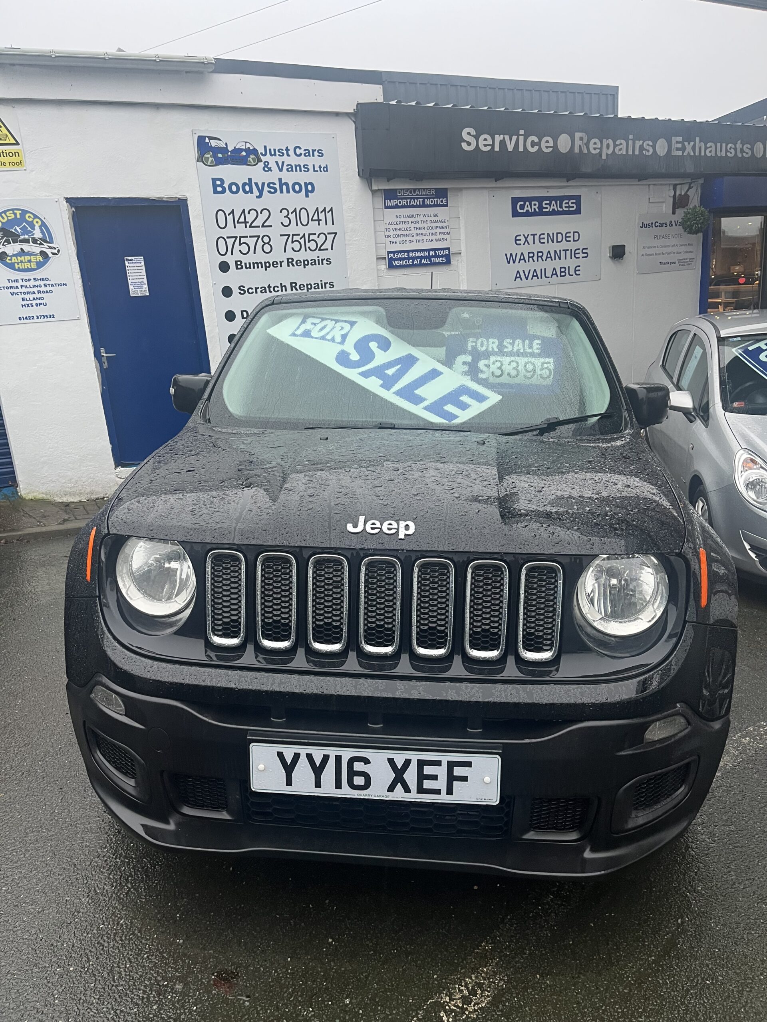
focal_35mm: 26
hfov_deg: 53.1
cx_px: 384
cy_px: 511
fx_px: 768
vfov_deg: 67.3
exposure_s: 1/98
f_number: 1.6
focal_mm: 5.1
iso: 125
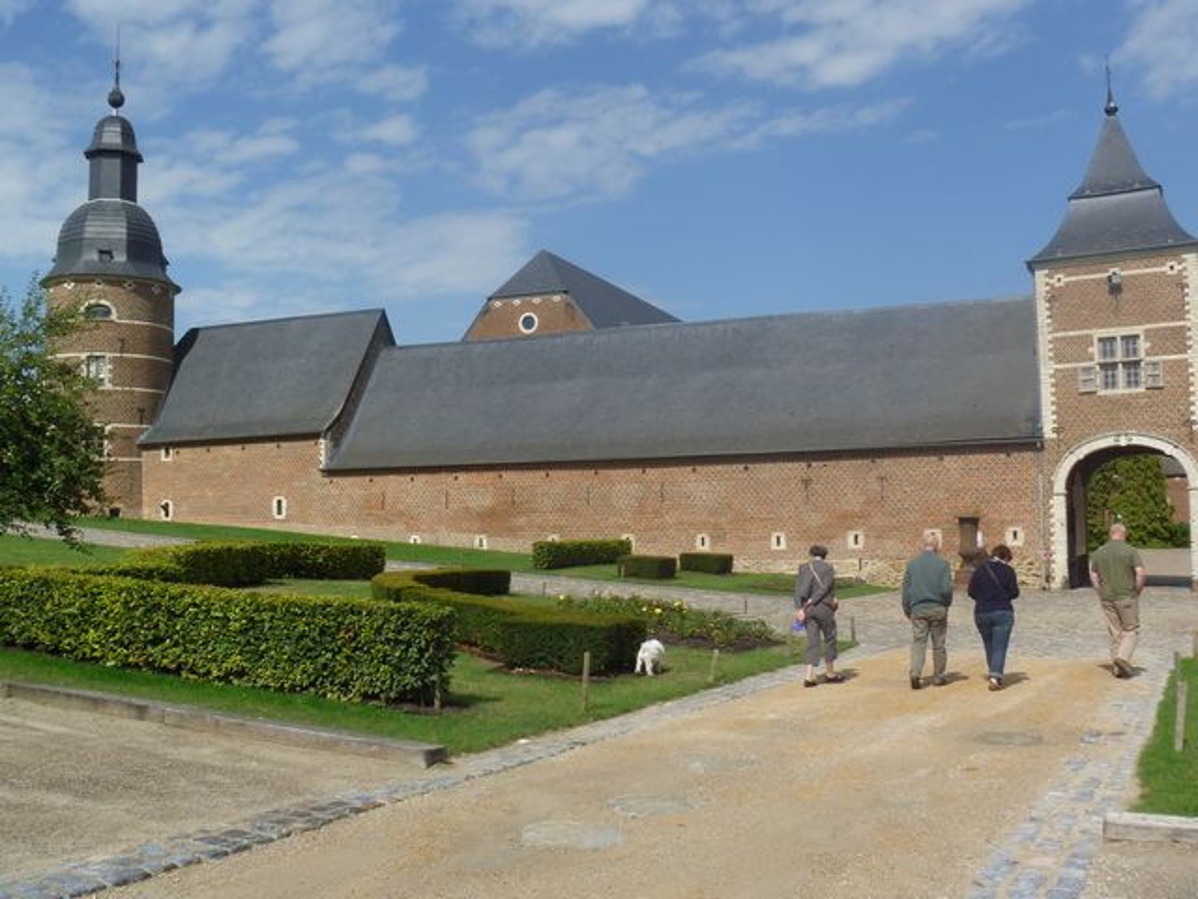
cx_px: 599
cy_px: 450
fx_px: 1211
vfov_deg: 40.7
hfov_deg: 52.6
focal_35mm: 35
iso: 80
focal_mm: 6.3
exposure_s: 1/400
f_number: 5.6
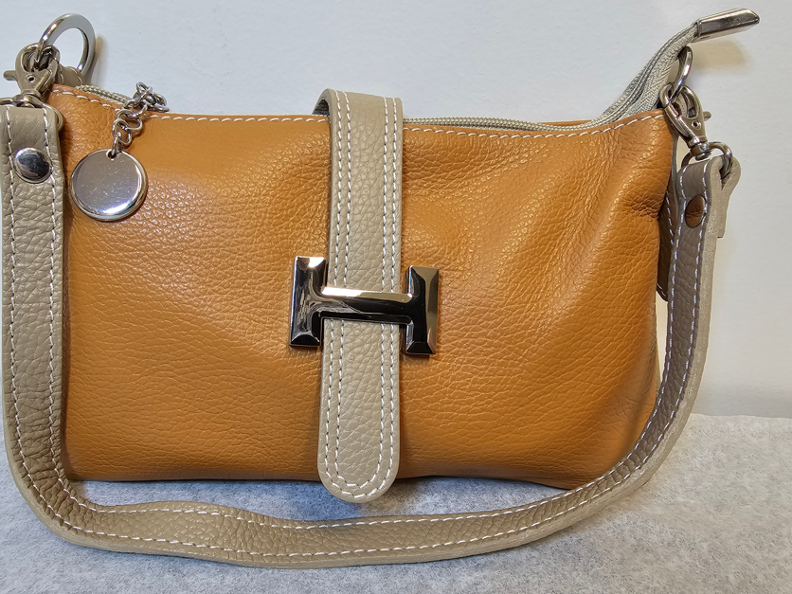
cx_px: 386
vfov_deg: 85.6
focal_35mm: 14
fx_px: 320
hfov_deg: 102.0
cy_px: 307
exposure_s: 1/60
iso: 160
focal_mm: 2.2
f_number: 2.2
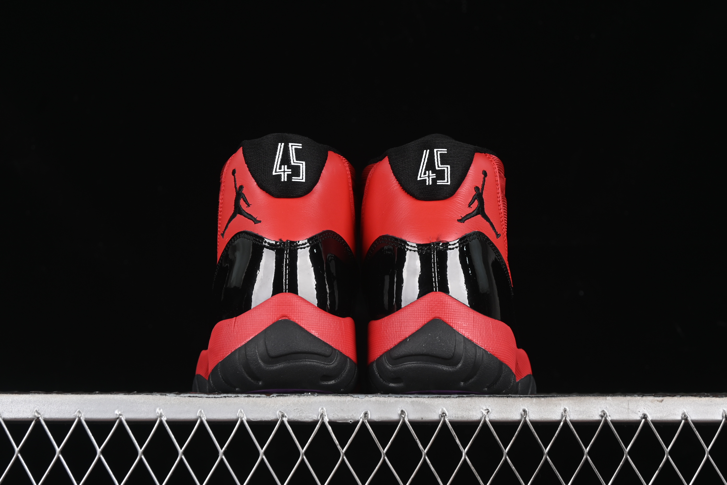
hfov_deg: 27.0
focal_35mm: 75
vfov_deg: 18.2
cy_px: 242
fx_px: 1514
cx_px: 364
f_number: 7.1
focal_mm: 50
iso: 160
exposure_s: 1/60
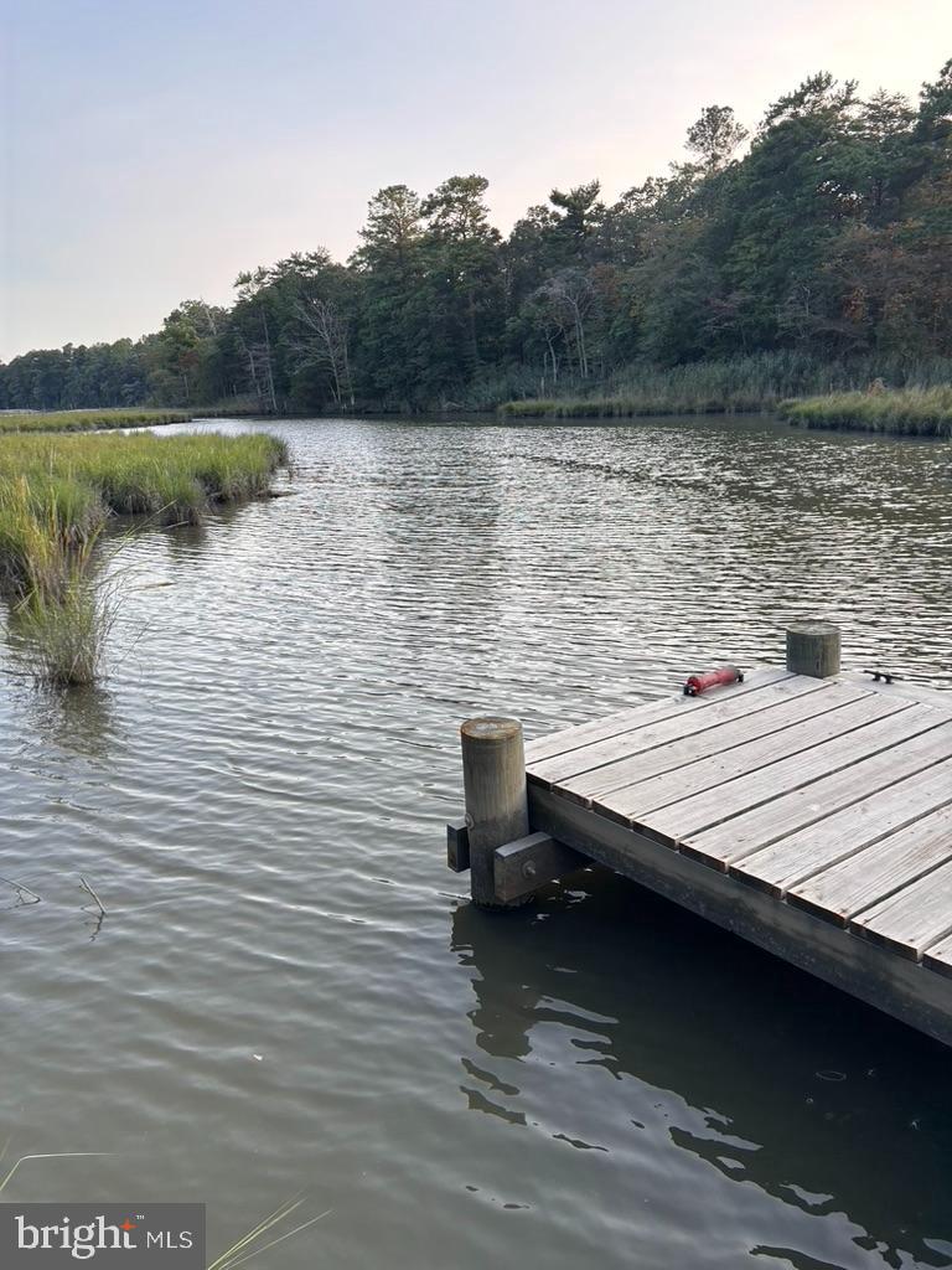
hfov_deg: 53.1
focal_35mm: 26
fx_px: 953
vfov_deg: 67.3
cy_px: 635
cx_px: 476
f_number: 1.6
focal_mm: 5.96
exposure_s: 1/336
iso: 50
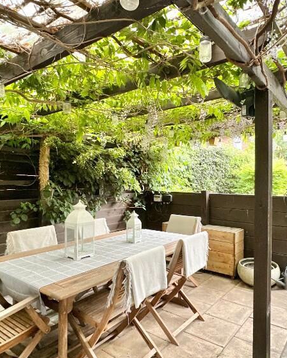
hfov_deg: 56.3
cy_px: 180
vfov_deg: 68.1
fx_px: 265
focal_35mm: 25
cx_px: 173
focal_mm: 2.22
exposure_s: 1/99
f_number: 2.2
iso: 160
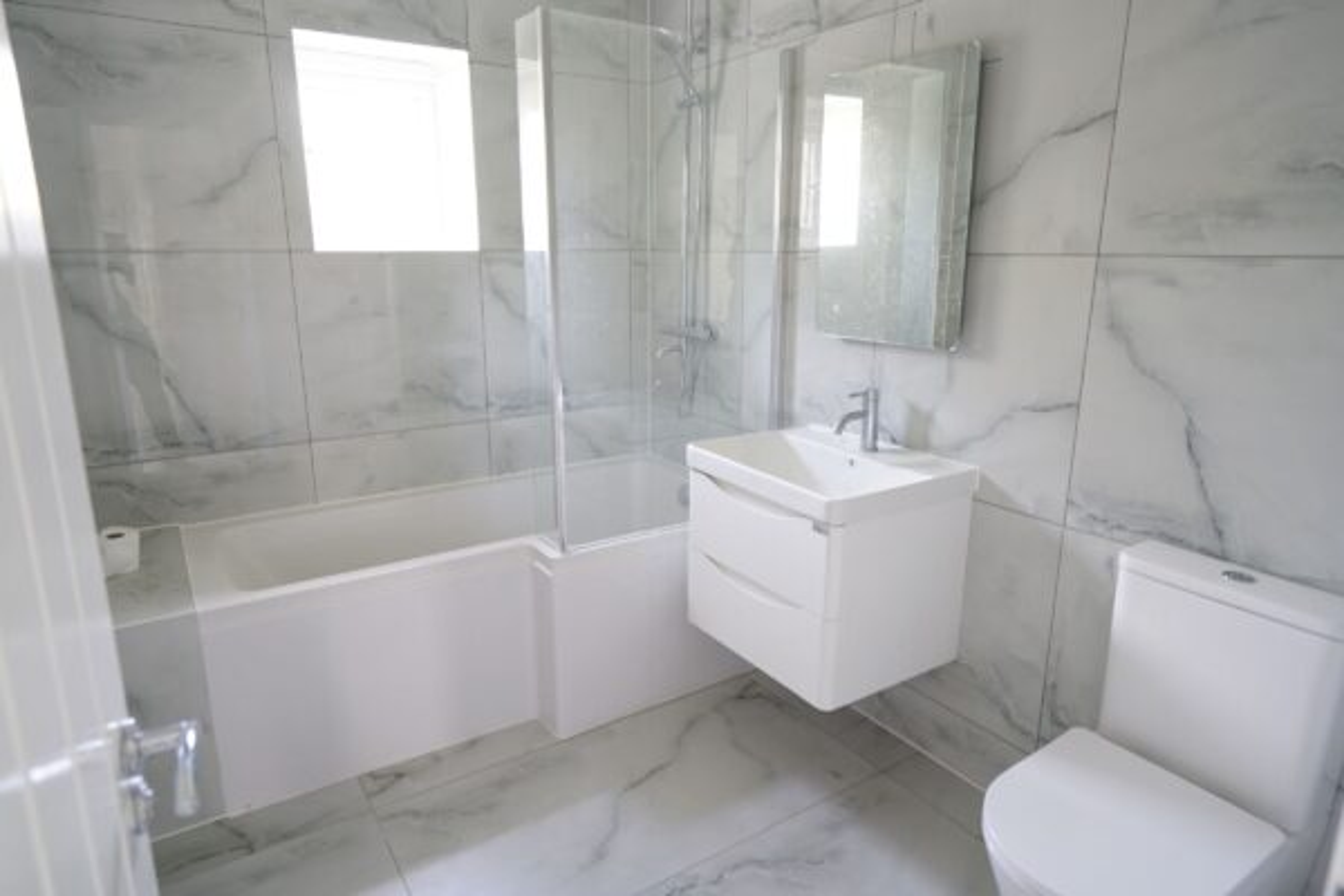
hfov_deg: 81.2
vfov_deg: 59.5
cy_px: 448
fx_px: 784
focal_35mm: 21
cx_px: 672
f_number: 4
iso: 400
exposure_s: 1/8
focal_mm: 21
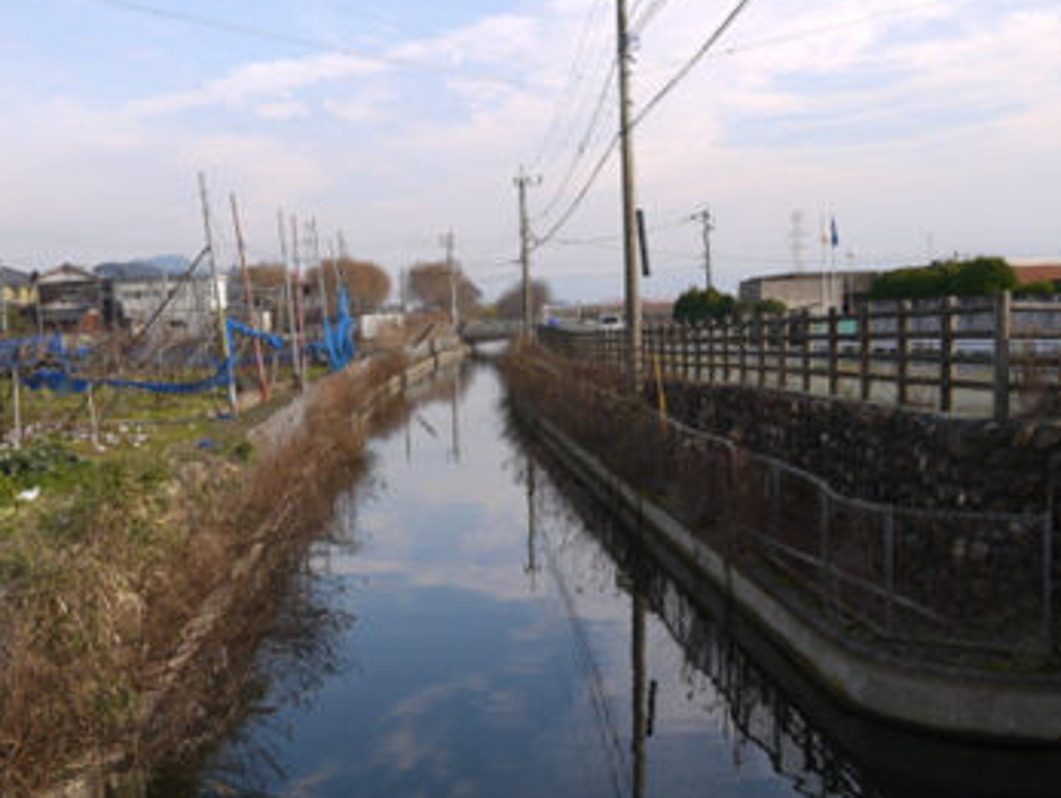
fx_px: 1411
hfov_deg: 41.2
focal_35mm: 46
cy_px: 465
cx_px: 486
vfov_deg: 31.5
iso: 160
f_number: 5.6
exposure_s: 1/250
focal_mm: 14
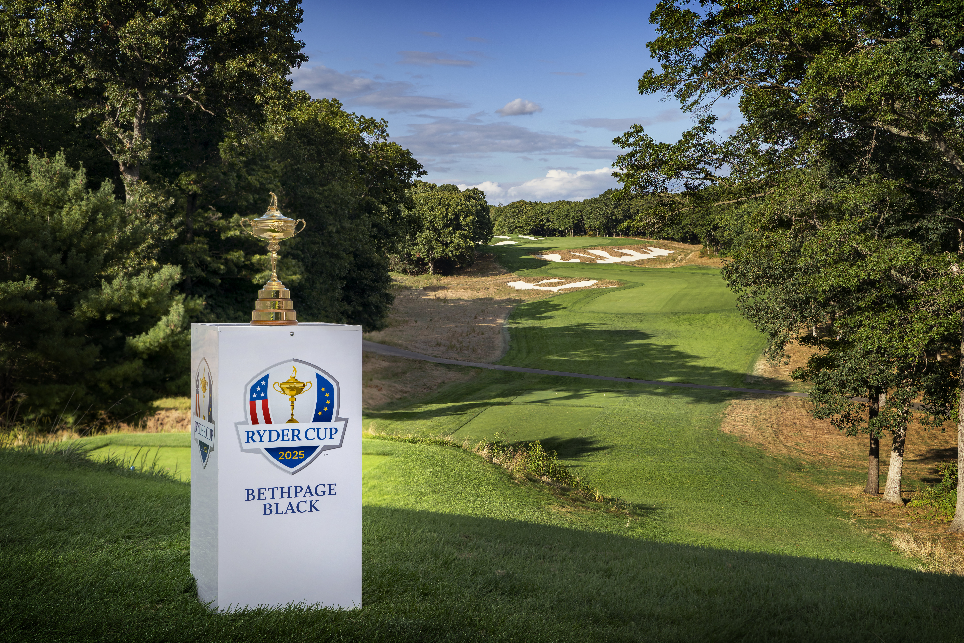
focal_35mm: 42
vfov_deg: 31.9
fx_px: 1125
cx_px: 482
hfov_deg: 46.4
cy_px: 322
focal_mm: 42
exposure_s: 1/125
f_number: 9
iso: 200
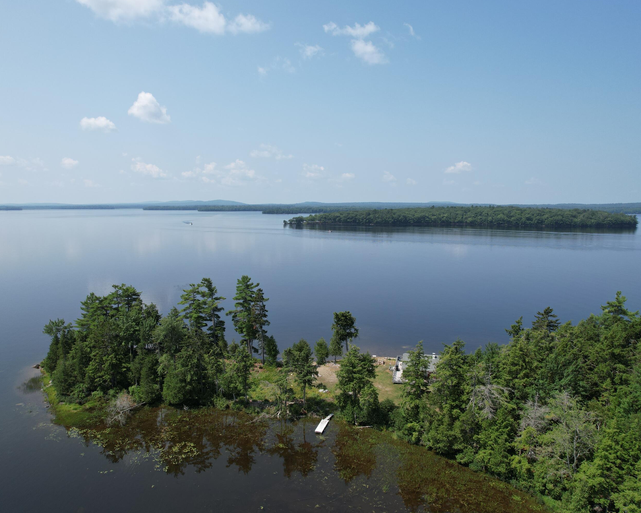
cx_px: 304
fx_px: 474
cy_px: 255
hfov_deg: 68.1
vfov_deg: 56.8
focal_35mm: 25
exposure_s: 1/2000
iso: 100
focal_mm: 8.38
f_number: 2.8
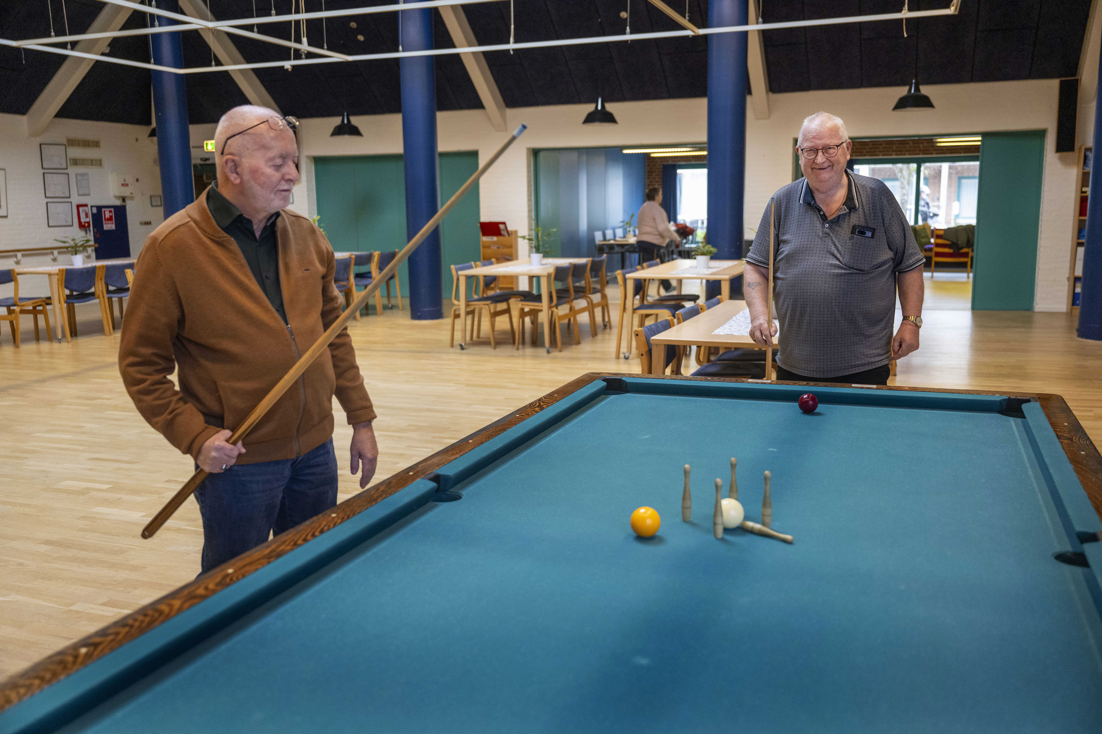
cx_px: 551
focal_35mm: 32
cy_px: 367
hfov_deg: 58.7
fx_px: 979
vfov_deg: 41.1
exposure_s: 1/200
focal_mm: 32
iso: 1600
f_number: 2.8
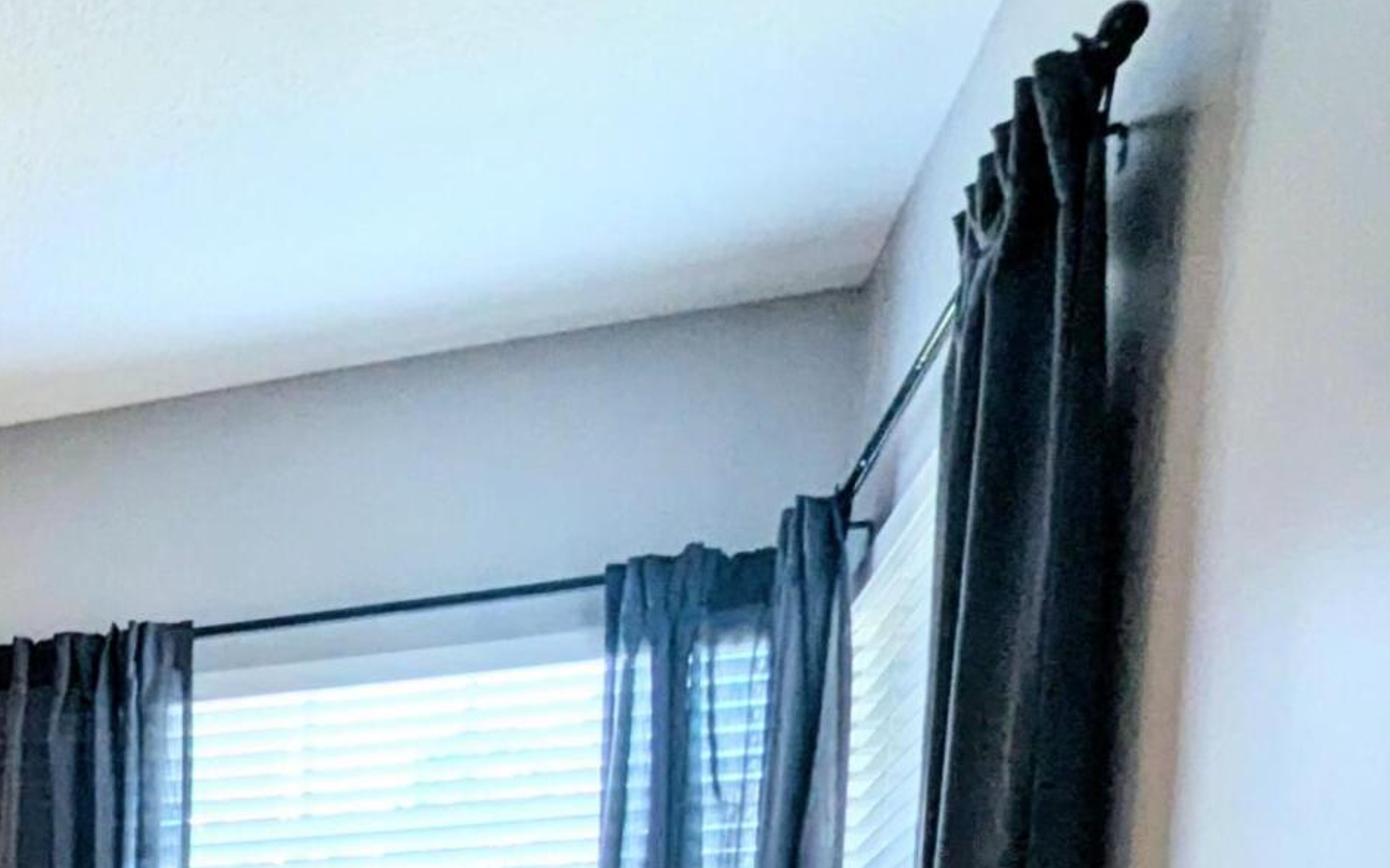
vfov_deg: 22.8
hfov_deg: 35.0
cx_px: -356
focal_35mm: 42
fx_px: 1591
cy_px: 1401
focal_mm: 1.95
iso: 201
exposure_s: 1/60
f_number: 2.2
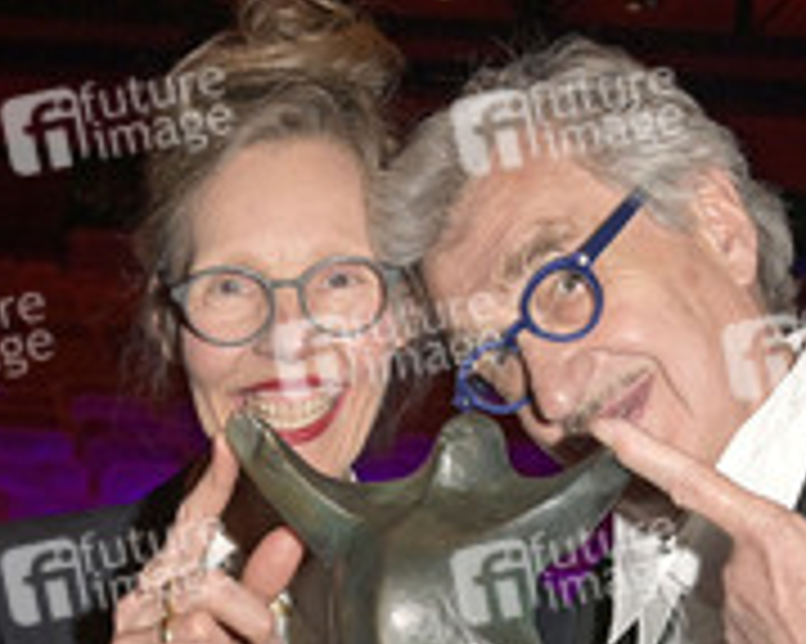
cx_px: 448
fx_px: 1693
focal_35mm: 71
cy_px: 459
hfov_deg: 26.8
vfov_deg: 21.4
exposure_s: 1/25
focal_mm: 30
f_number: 5.6
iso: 1600
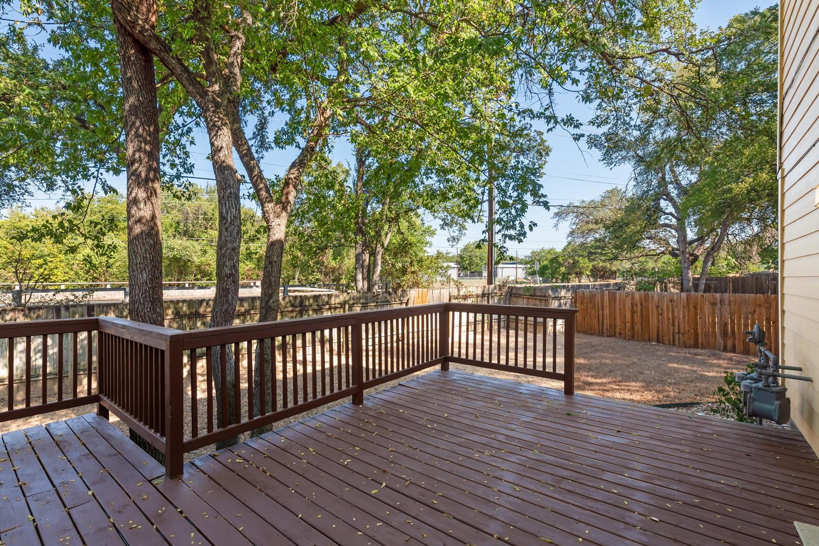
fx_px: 364
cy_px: 281
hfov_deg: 96.4
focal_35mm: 16
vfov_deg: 73.7
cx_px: 368
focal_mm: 14
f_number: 8
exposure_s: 1/50
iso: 400
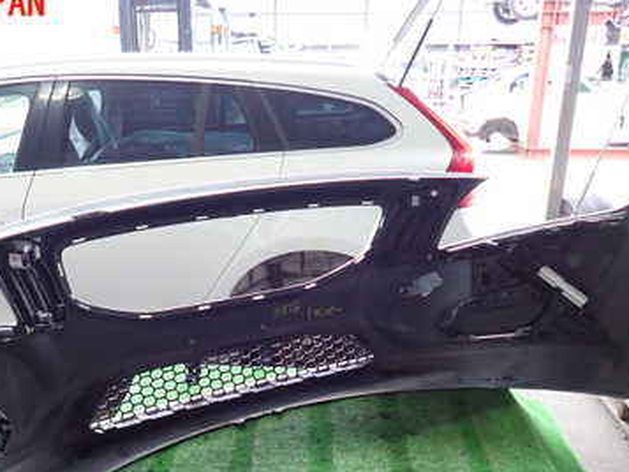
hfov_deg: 44.6
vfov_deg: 33.4
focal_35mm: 42
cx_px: 254
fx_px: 763
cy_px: 379
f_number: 2
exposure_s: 1/60
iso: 200
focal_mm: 4.5
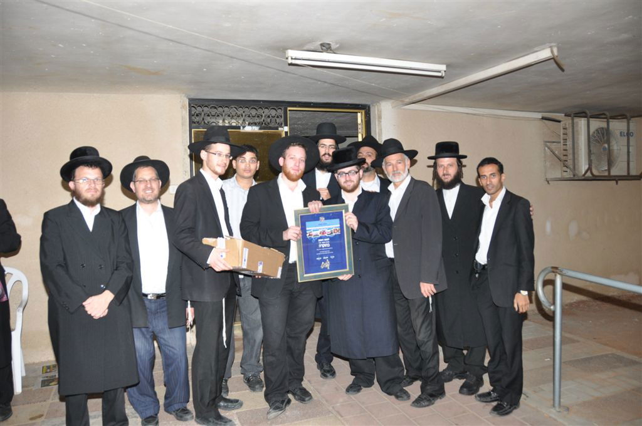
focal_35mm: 27
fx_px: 481
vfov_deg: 47.8
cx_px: 321
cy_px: 213
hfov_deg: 67.4
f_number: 5
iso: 400
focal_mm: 18
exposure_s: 1/60
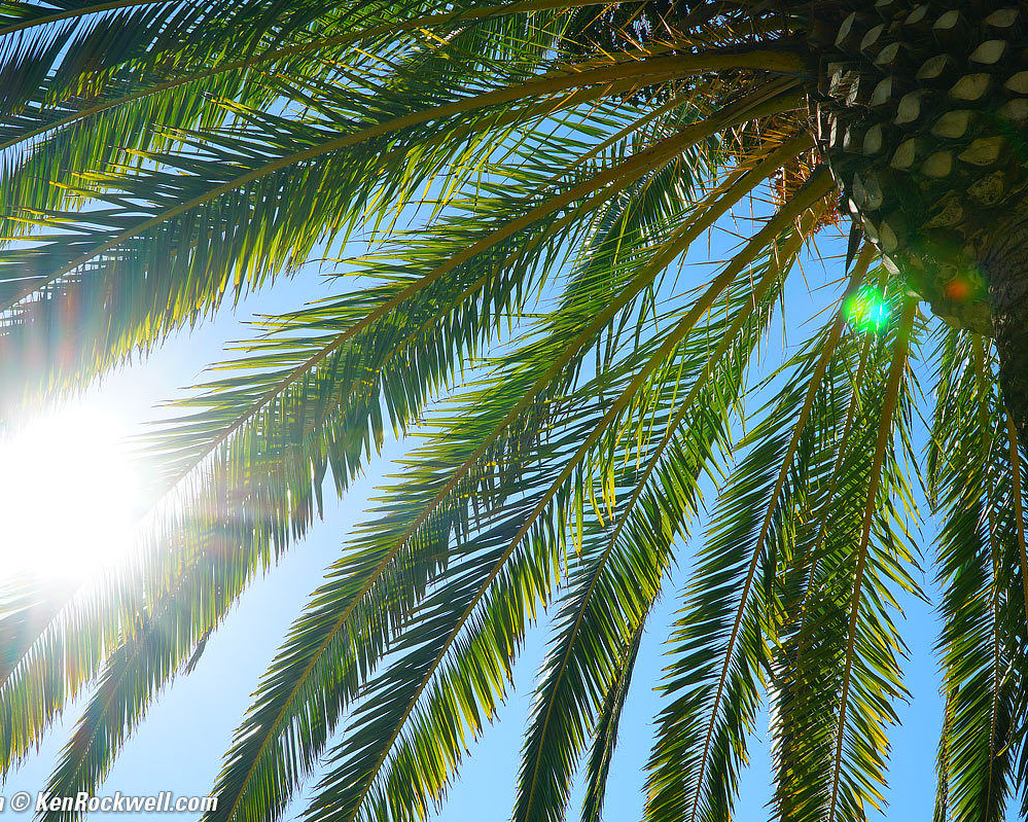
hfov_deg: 42.0
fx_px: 1339
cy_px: 412
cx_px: 462
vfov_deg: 34.1
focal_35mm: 44
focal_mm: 26
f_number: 11
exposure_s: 1/125
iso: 100
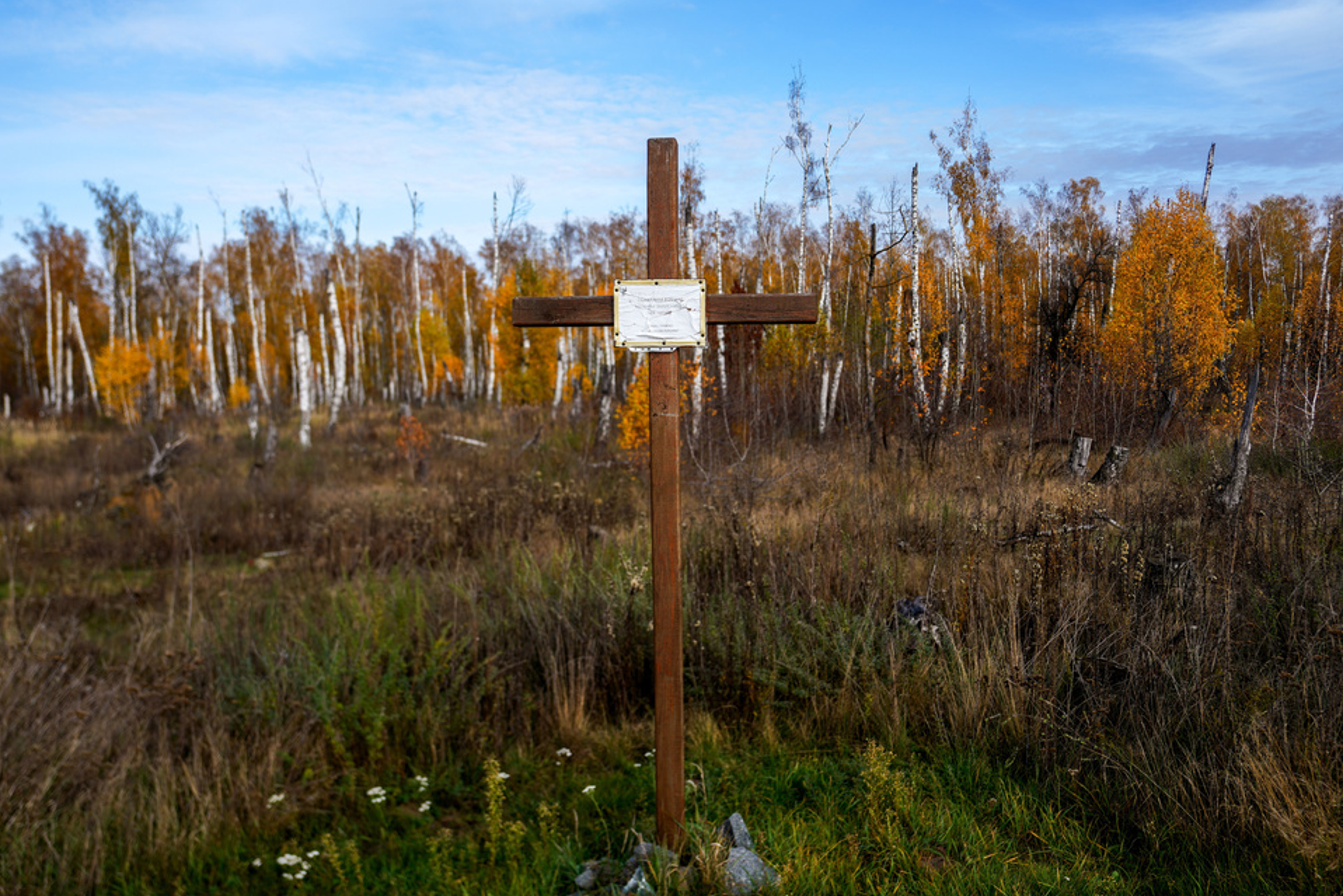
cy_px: 459
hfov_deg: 60.3
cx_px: 660
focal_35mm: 31
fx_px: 1157
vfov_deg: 42.3
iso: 50
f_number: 2.8
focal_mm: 29
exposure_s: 1/800
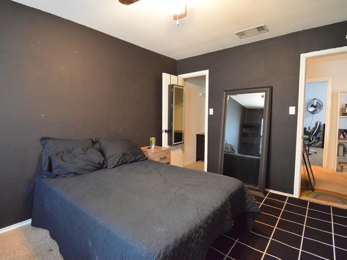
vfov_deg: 74.7
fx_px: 170
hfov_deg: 90.9
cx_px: 163
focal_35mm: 17
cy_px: 130
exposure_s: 1/15
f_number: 4.5
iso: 2800
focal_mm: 10
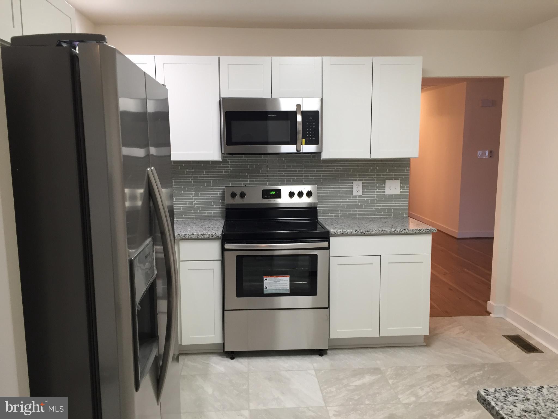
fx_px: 467
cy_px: 210
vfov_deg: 48.2
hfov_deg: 61.7
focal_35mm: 29
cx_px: 279
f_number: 2.2
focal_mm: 4.15
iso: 64
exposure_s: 1/30
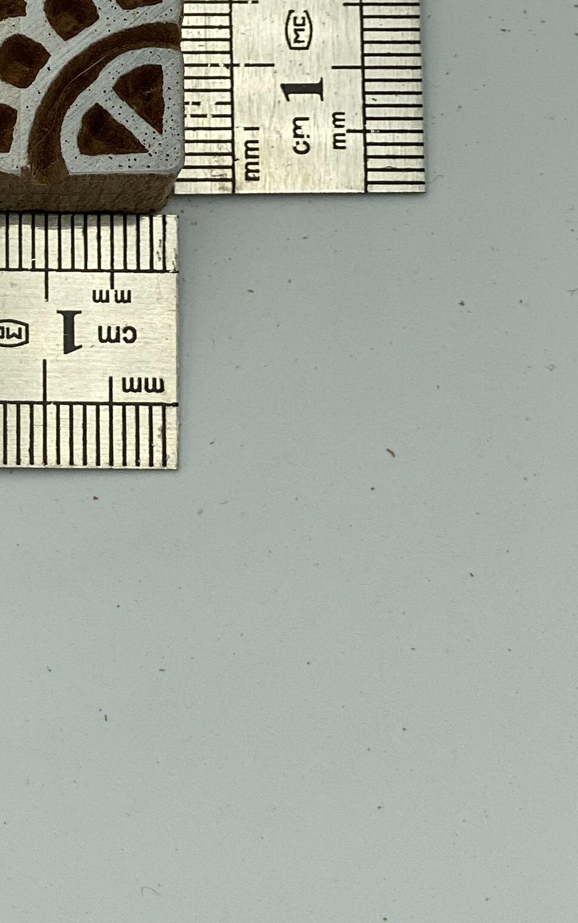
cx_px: -263
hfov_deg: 8.9
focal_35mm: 144
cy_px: -100
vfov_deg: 14.2
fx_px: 3628
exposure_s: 1/716
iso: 20
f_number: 2
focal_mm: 6
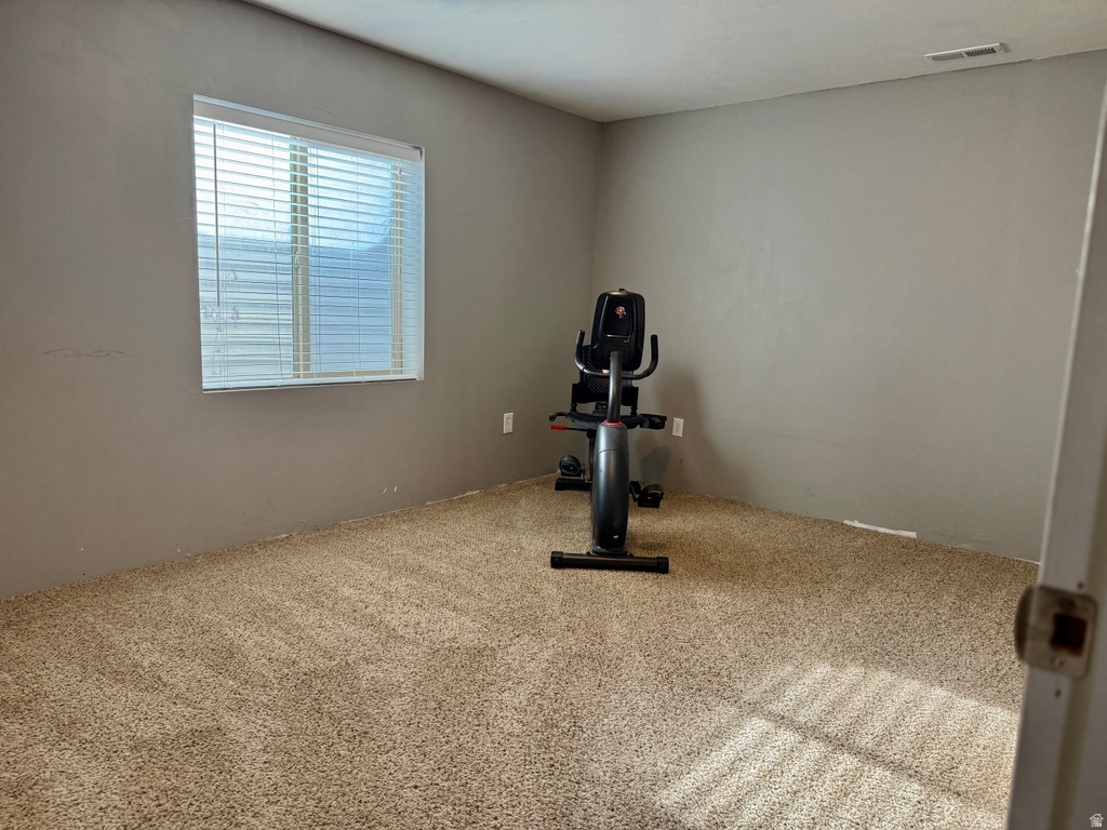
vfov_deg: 56.8
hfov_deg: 71.6
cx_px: 554
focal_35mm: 24
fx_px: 768
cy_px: 415
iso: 160
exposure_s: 1/120
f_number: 1.78
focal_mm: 6.76
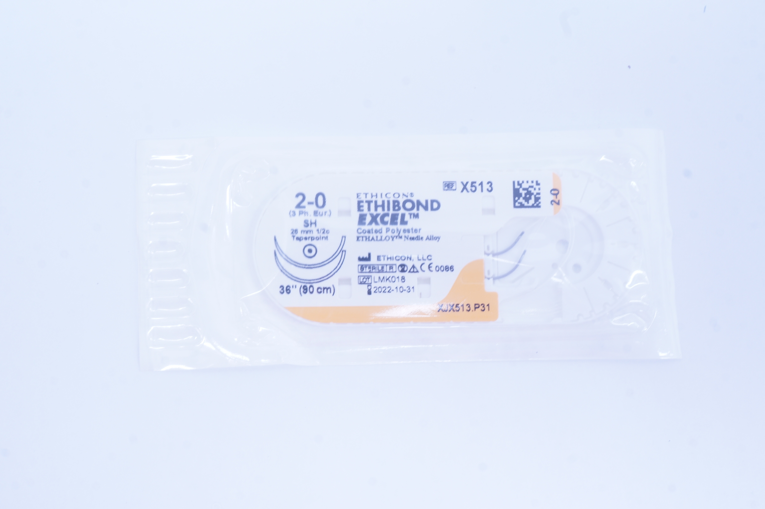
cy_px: 254
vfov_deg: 25.7
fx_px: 1114
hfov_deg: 37.9
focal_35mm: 52
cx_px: 382
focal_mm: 35
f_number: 14
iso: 400
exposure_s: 1/10
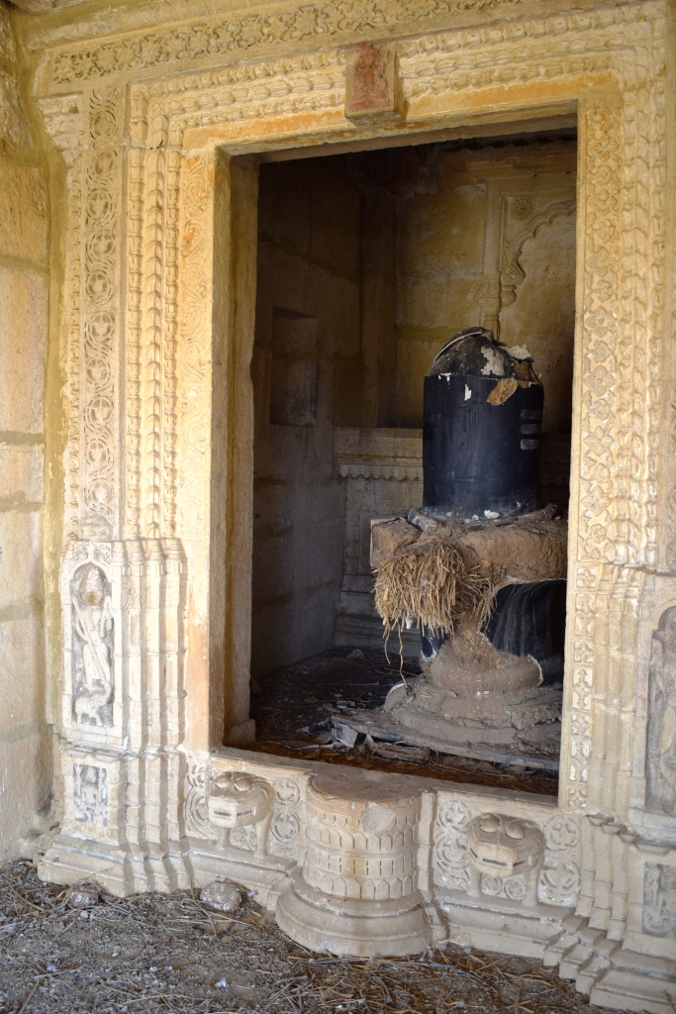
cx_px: 338
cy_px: 507
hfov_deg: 38.4
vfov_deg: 55.1
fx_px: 971
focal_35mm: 34
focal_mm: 23
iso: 400
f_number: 4.5
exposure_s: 1/80
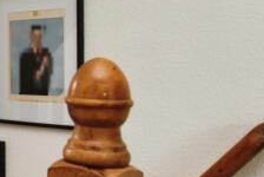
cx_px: -179
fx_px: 536
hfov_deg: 21.1
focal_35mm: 73
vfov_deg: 18.7
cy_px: 67
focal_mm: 16
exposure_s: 1/13
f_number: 7.1
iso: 500
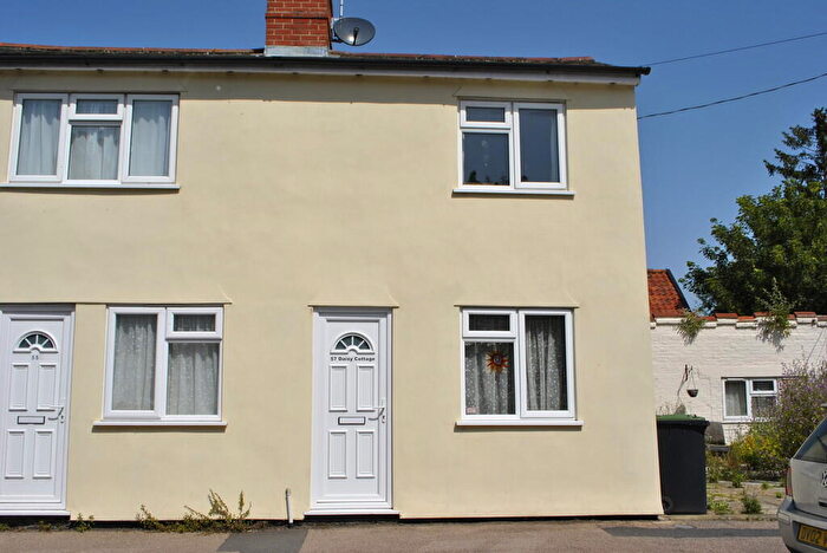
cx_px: 414
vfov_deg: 40.0
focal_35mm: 33
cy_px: 276
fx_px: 759
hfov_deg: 57.2
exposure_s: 1/400
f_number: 10
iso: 100
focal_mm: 22
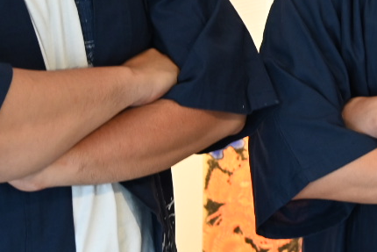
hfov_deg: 17.4
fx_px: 1184
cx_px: 430
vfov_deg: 12.0
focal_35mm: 113
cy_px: -1
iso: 1600
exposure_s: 1/60
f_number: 5
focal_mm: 30
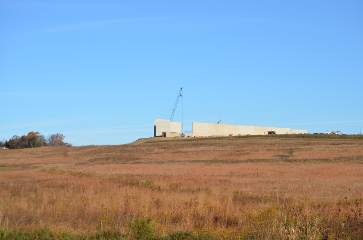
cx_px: 182
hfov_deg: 22.7
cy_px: 120
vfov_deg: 15.1
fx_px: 906
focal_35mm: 90
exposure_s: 1/250
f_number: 8
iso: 100
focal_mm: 60
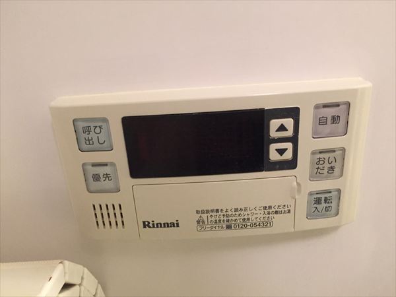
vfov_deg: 48.2
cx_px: 198
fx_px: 332
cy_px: 148
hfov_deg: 61.7
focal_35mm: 29
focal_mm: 4.15
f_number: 2.2
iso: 250
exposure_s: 1/25
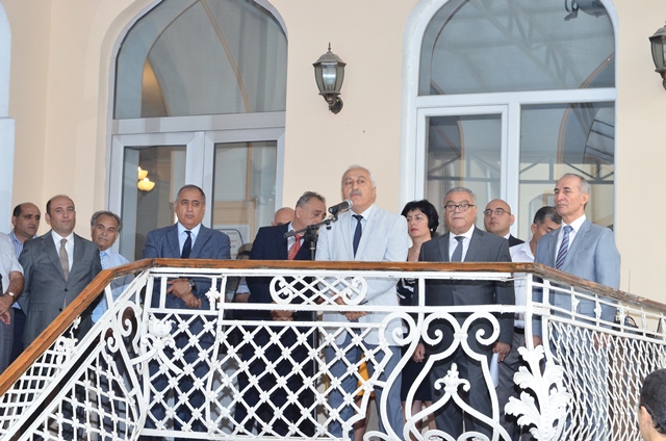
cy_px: 220
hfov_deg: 19.5
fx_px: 1939
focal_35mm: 105
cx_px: 333
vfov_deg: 13.0
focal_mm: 70
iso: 1600
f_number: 11
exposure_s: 1/160
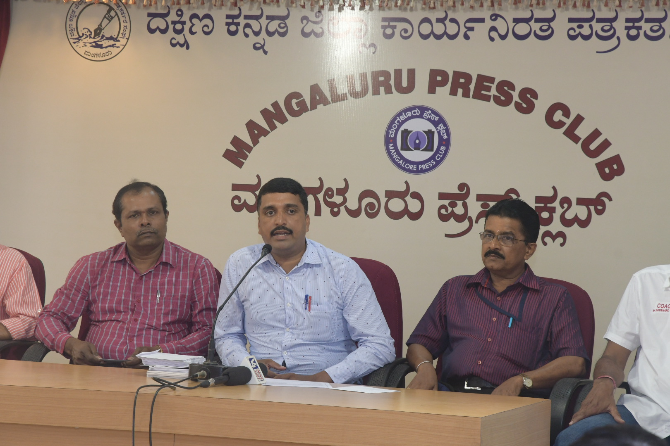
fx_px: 2233
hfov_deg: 17.1
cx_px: 335
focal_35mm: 120
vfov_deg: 11.4
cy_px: 223
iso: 1250
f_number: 8
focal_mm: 80
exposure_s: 1/80
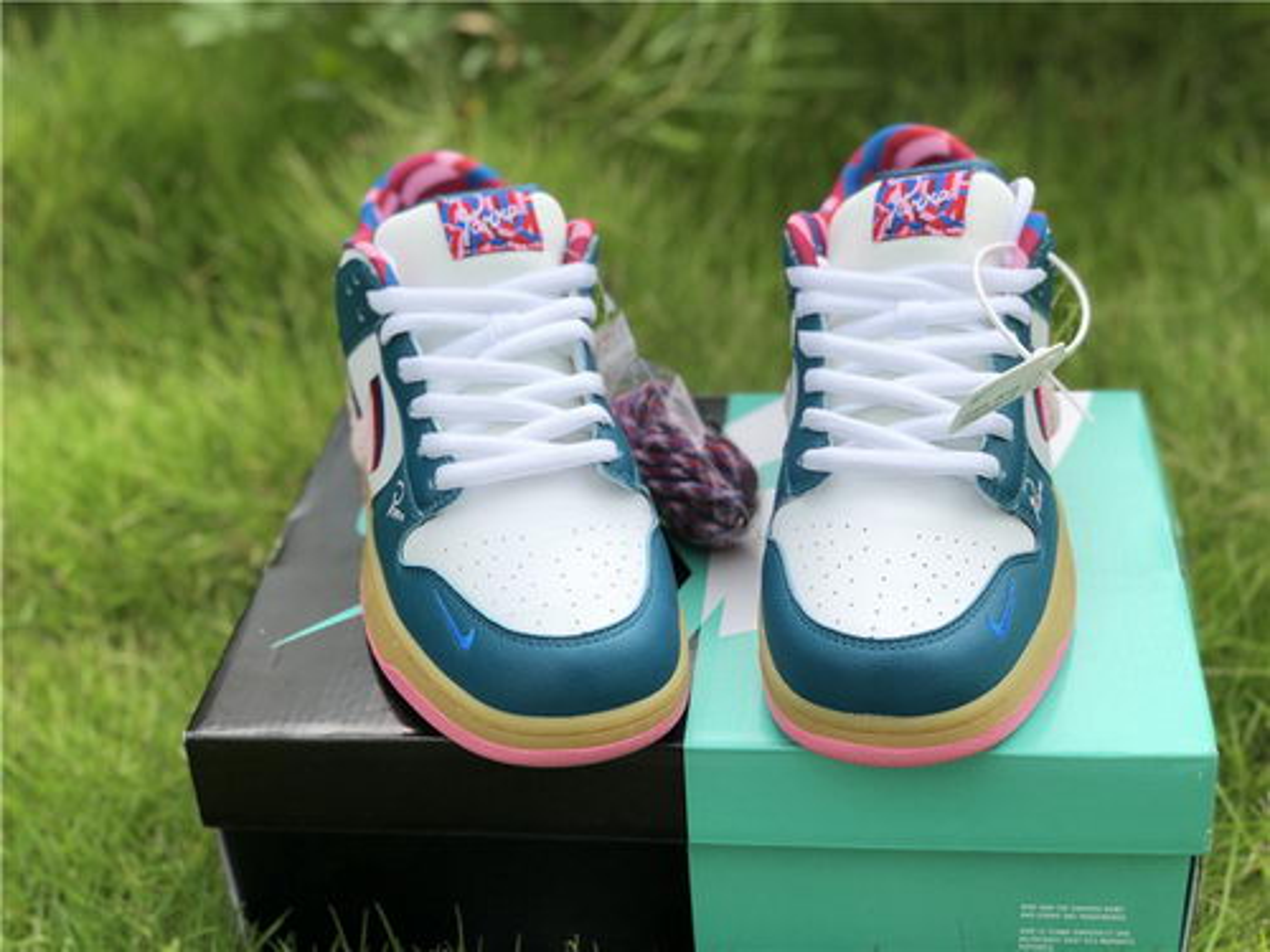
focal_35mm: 52
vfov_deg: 28.0
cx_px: 635
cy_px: 476
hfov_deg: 36.8
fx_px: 1908
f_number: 2.4
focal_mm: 6
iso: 16
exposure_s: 1/265
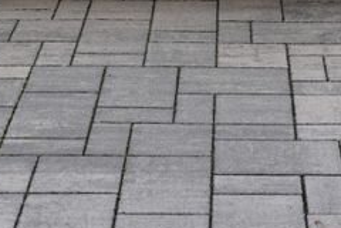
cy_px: -200
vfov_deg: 9.0
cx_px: 251
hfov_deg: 14.1
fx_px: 1373
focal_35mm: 145
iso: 100
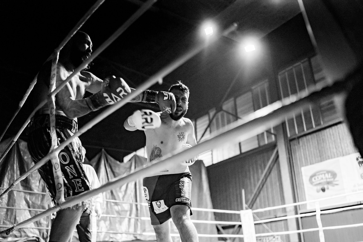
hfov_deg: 54.4
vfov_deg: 37.9
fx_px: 353
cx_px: 182
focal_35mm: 35
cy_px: 121
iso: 2500
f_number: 1.4
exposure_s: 1/320
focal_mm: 35
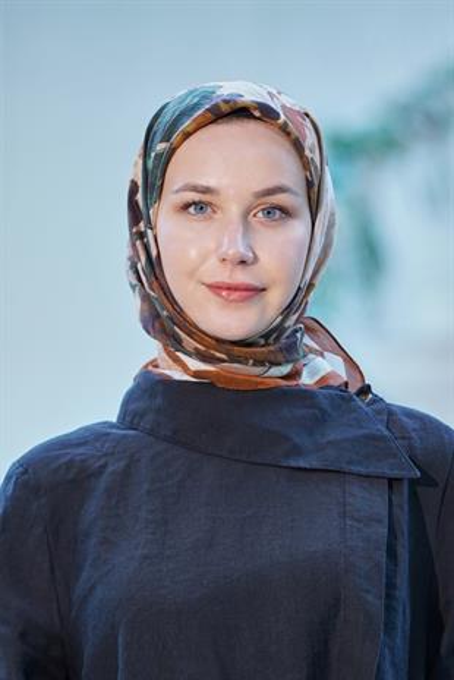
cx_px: 227
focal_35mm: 135
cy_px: 340
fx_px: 2550
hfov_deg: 10.2
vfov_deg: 15.2
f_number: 3.5
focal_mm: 135
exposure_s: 1/200
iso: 640
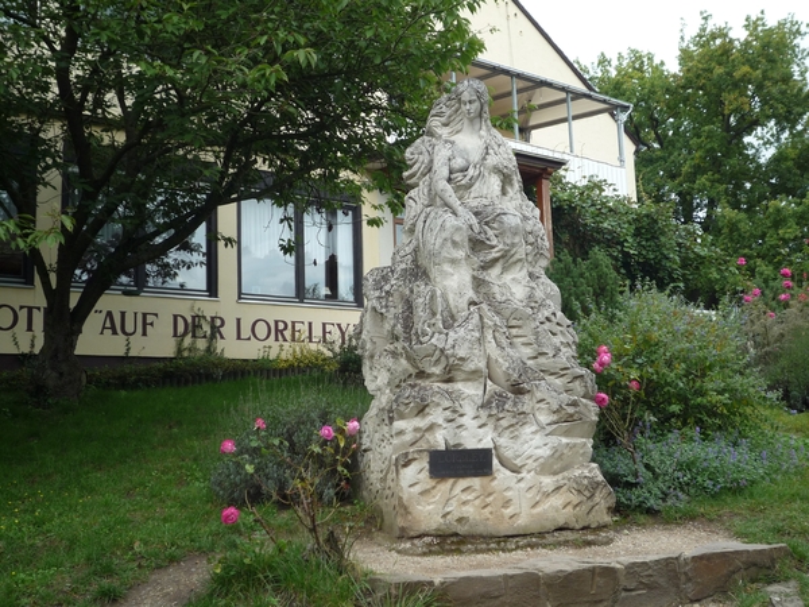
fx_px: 982
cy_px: 304
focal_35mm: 42
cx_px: 404
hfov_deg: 44.8
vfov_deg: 34.3
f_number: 4.1
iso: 100
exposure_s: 1/200
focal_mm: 7.3
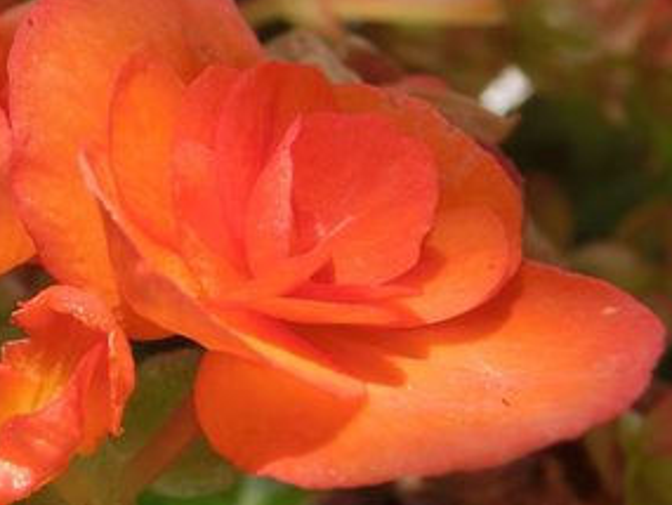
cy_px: 184
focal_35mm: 80
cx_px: 97
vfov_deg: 18.4
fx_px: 1554
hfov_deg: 23.9
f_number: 3.9
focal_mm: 6.67
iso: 80
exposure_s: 1/320
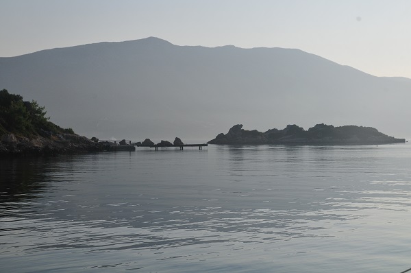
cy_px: 136
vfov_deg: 21.5
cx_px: 206
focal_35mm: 63
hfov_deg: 31.9
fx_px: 718
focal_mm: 42
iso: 250
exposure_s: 1/1000
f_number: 10
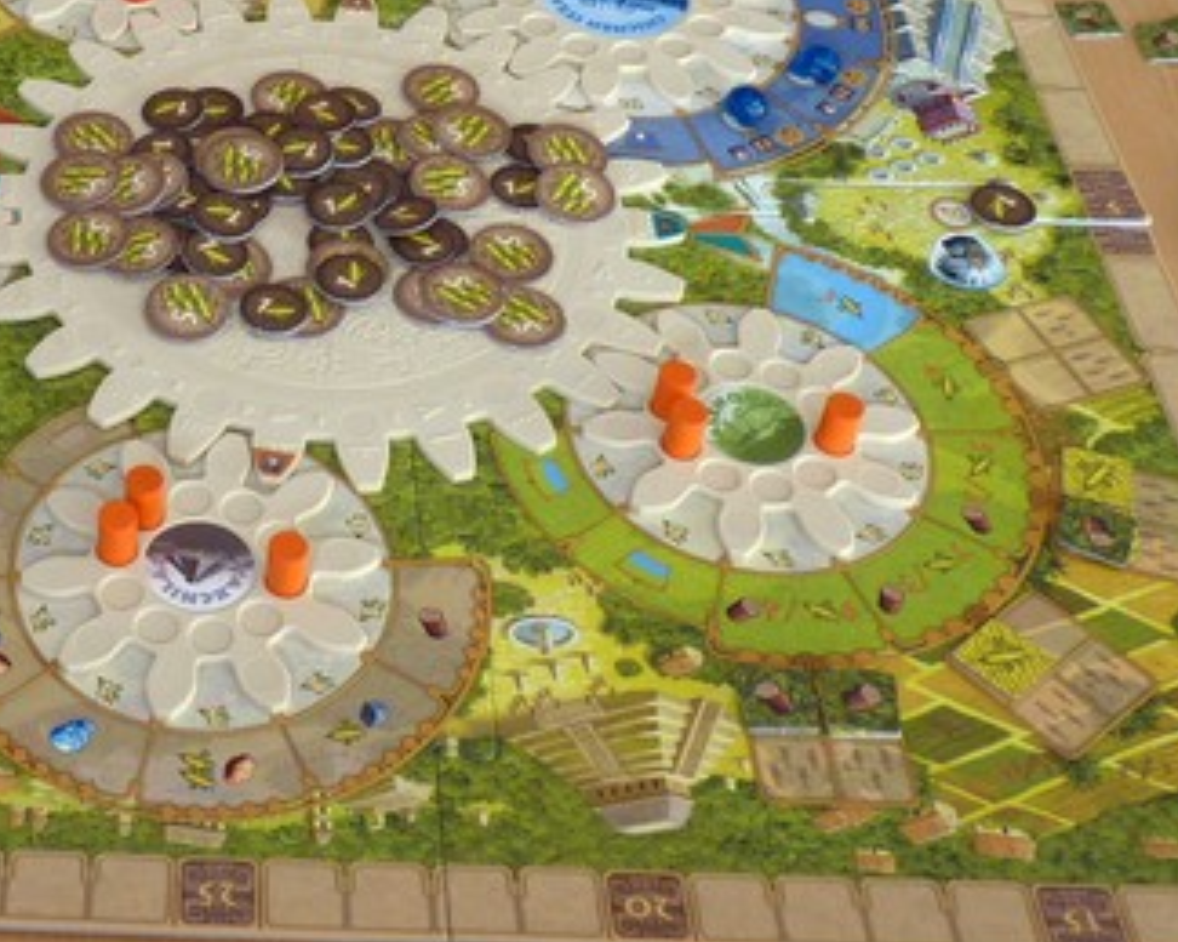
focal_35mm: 61
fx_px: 2126
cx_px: 105
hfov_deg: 29.6
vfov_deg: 24.6
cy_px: 202
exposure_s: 1/30
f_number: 2.8
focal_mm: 4.8
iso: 100
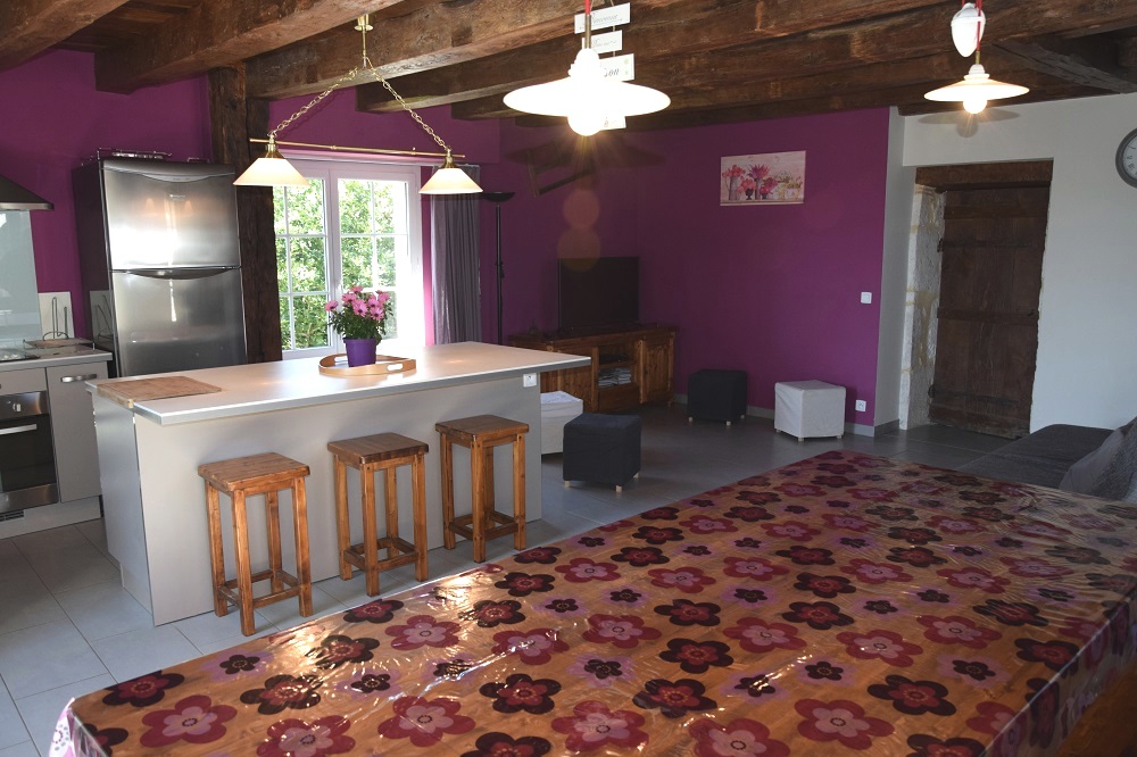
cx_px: 568
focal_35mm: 27
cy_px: 378
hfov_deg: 67.4
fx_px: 852
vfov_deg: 47.9
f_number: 5
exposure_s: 1/100
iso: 800
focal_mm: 18
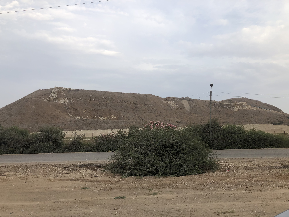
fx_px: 234
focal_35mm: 28
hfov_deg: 63.4
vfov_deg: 49.7
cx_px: 144
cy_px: 108
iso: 20
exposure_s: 1/1230
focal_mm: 3.99
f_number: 1.8
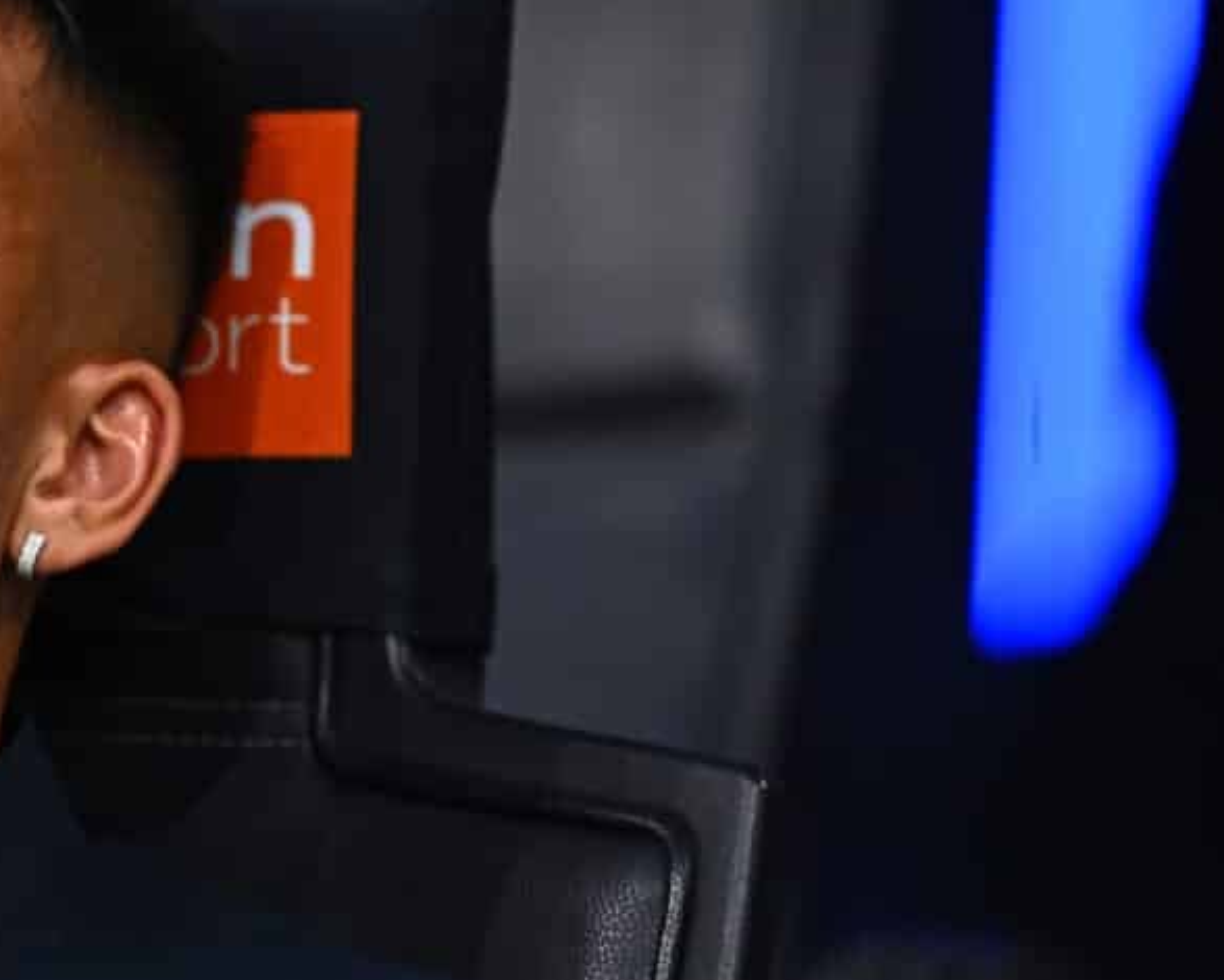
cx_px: -381
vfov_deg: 3.5
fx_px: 15983
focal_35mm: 441
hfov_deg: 4.4
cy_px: 935
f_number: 1.8
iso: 1000
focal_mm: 135
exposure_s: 1/1600
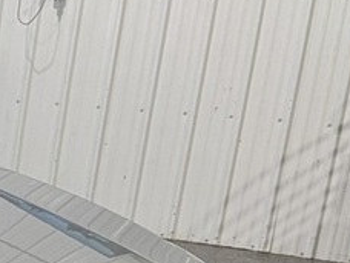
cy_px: 474
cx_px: -530
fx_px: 1385
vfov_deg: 10.2
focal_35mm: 137
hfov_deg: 11.5
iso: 100
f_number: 1.6
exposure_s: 1/120
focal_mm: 5.96
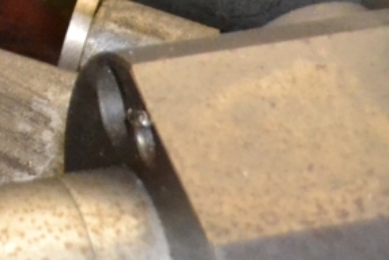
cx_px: -337
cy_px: -427
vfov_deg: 7.5
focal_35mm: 168
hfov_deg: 11.3
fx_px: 1816
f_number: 3.8
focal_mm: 20
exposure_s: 1/60
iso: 3200
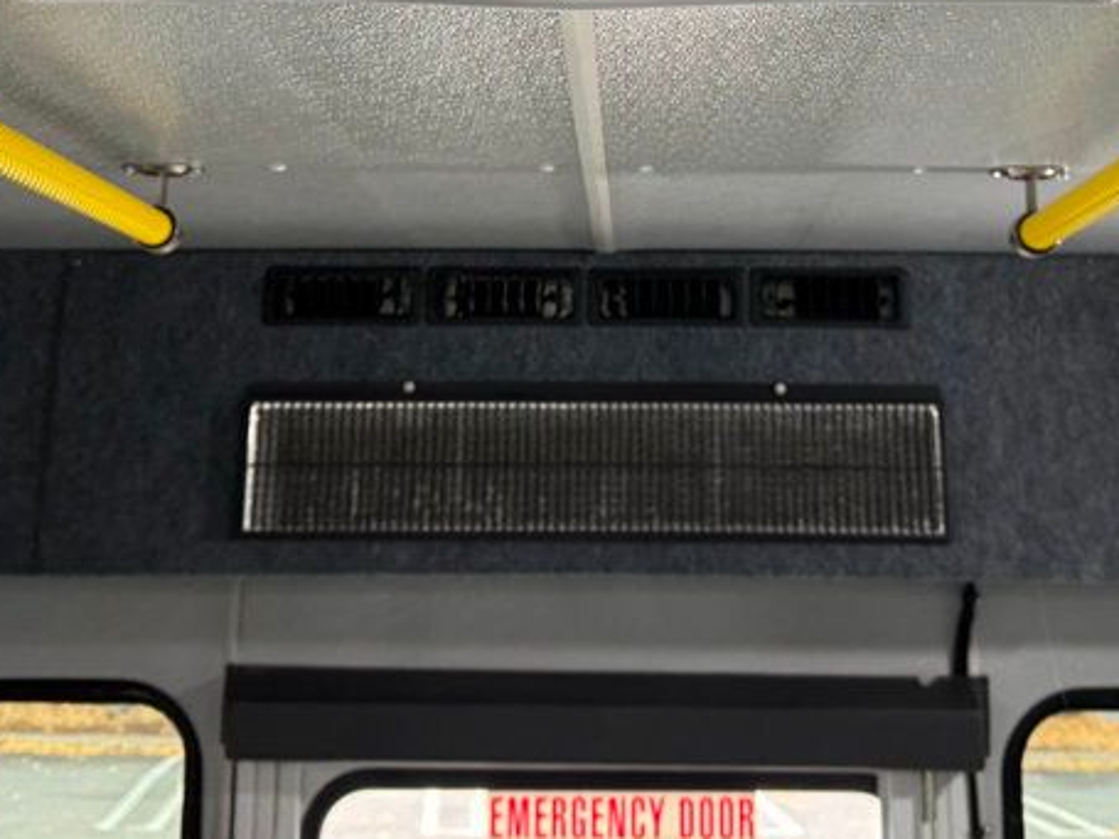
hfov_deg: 35.5
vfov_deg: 25.5
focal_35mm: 54
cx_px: 632
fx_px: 1745
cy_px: -32
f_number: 1.78
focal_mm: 6.76
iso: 250
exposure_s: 1/60
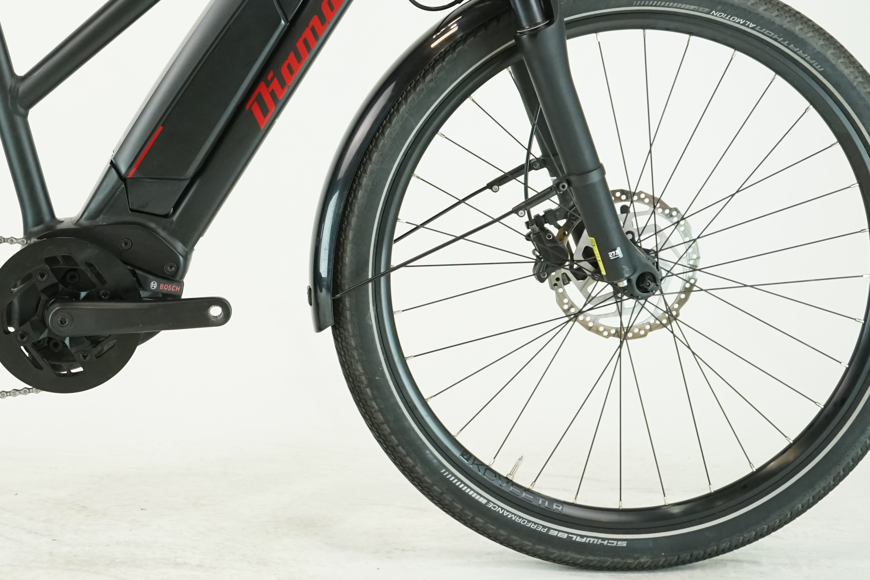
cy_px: 53
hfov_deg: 19.4
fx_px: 2513
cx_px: 128
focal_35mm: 104
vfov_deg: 13.0
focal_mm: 55
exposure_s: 1/200
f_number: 5.6
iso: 1600
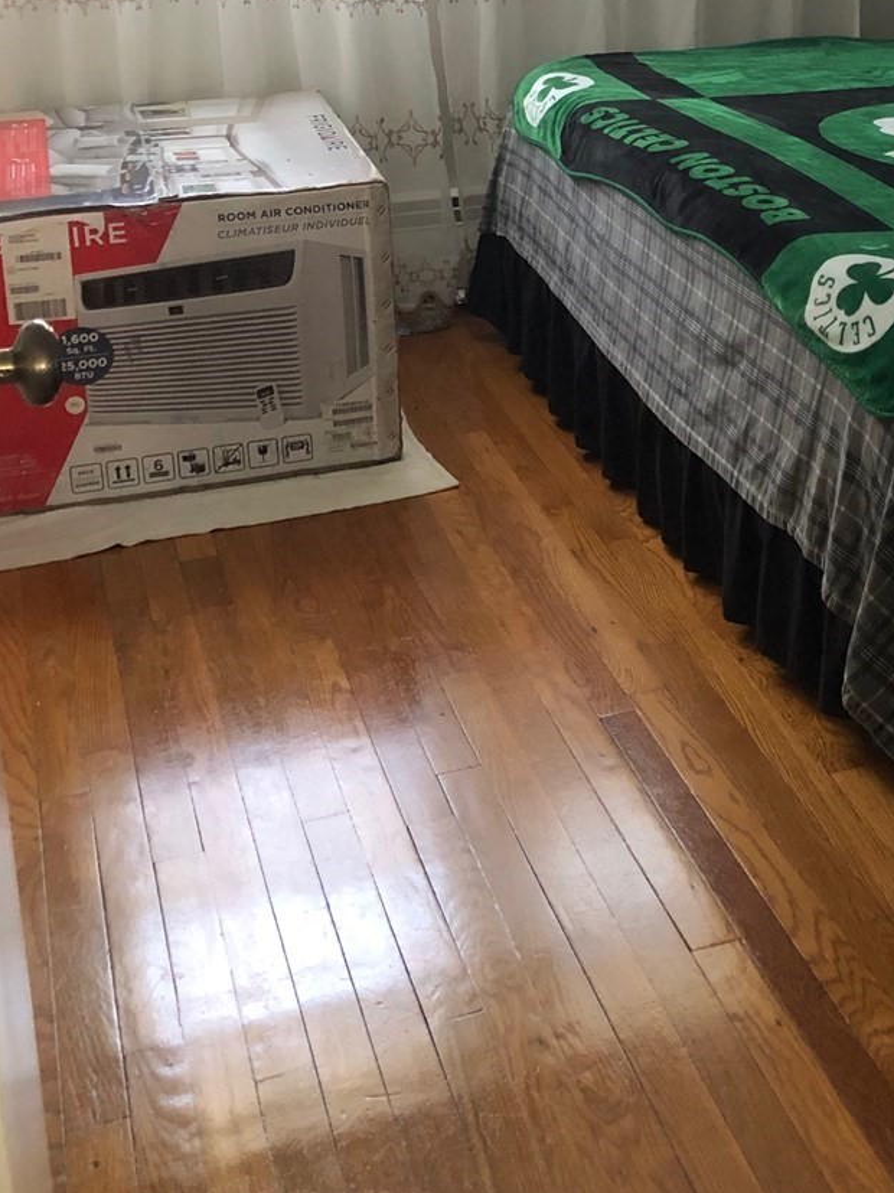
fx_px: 1791
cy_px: 263
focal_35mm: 52
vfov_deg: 35.8
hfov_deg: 27.3
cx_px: 758
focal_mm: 3.99
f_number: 1.8
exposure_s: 1/5
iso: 100
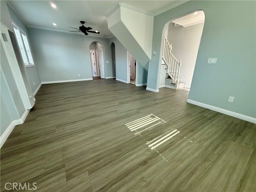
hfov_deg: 102.1
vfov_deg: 85.7
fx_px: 104
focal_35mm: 14
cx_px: 128
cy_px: 96
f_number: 2.2
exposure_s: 1/120
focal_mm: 2.22
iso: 100
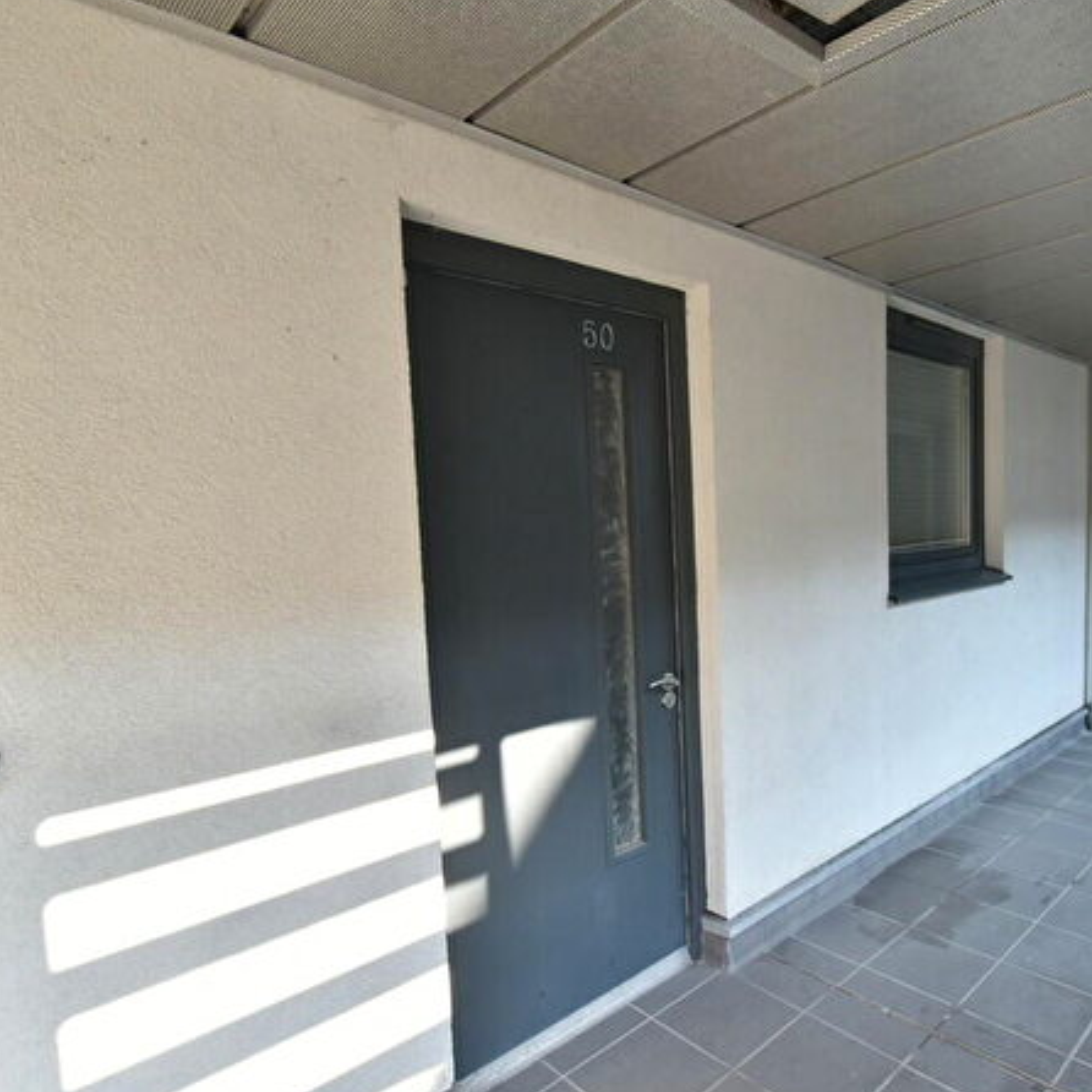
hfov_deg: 73.6
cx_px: 681
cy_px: 557
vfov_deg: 74.8
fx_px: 714
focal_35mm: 20
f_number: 6.3
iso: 500
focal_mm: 10
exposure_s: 1/160
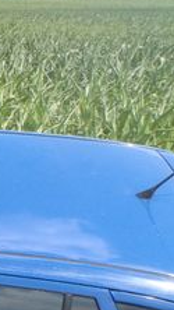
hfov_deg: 11.1
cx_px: -266
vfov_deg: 23.8
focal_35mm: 88
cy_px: 247
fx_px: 721
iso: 80
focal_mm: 5
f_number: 4.5
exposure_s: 1/250
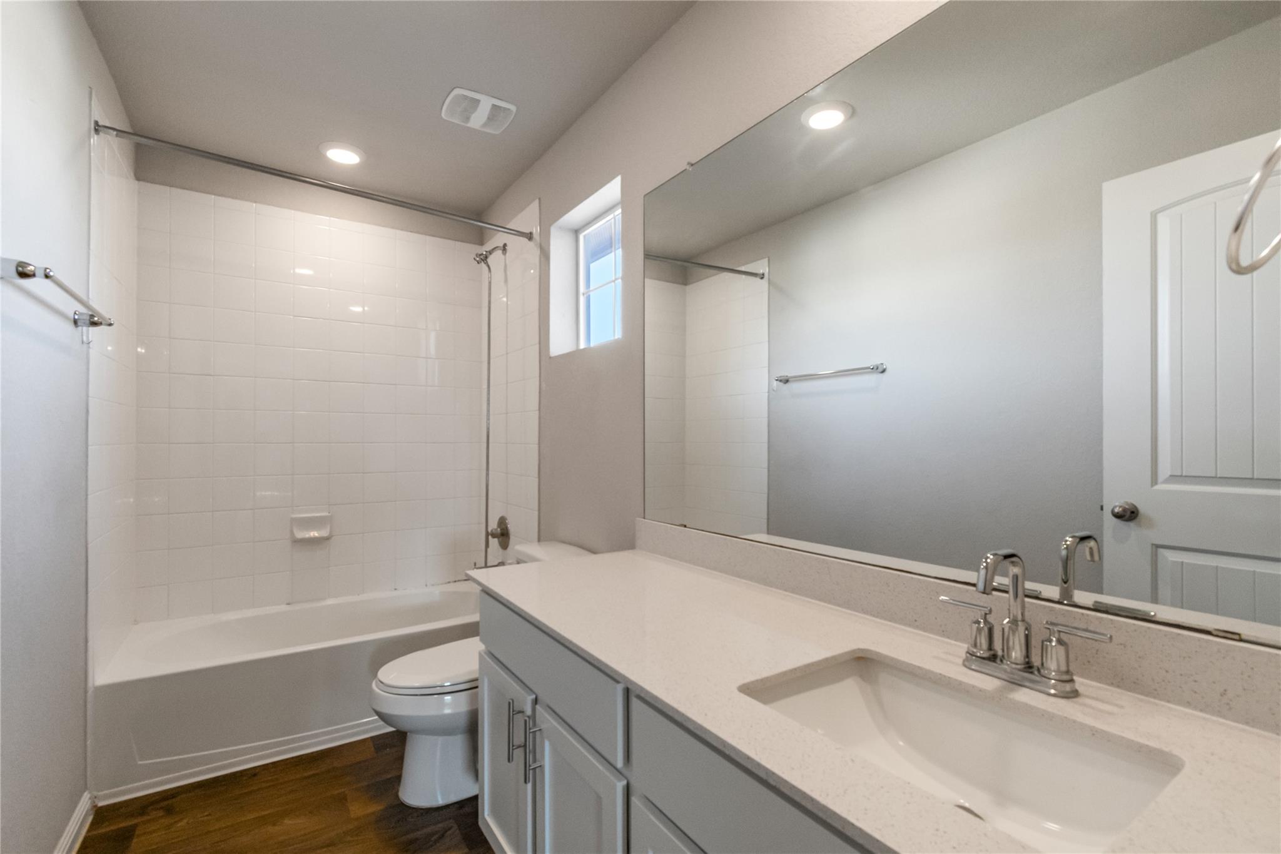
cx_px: 640
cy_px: 427
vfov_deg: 77.3
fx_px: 534
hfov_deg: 100.4
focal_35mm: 15
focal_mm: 10
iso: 250
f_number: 8
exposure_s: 1/60
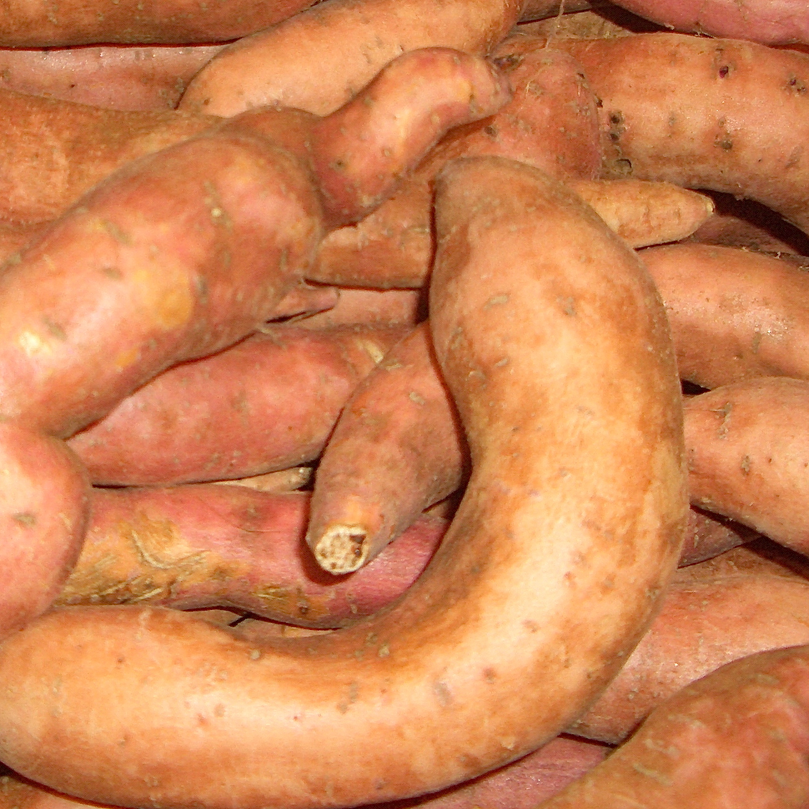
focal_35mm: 55
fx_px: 1454
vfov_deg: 30.9
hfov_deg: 30.6
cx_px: 213
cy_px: 278
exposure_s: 1/60
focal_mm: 5.8
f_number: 2.6
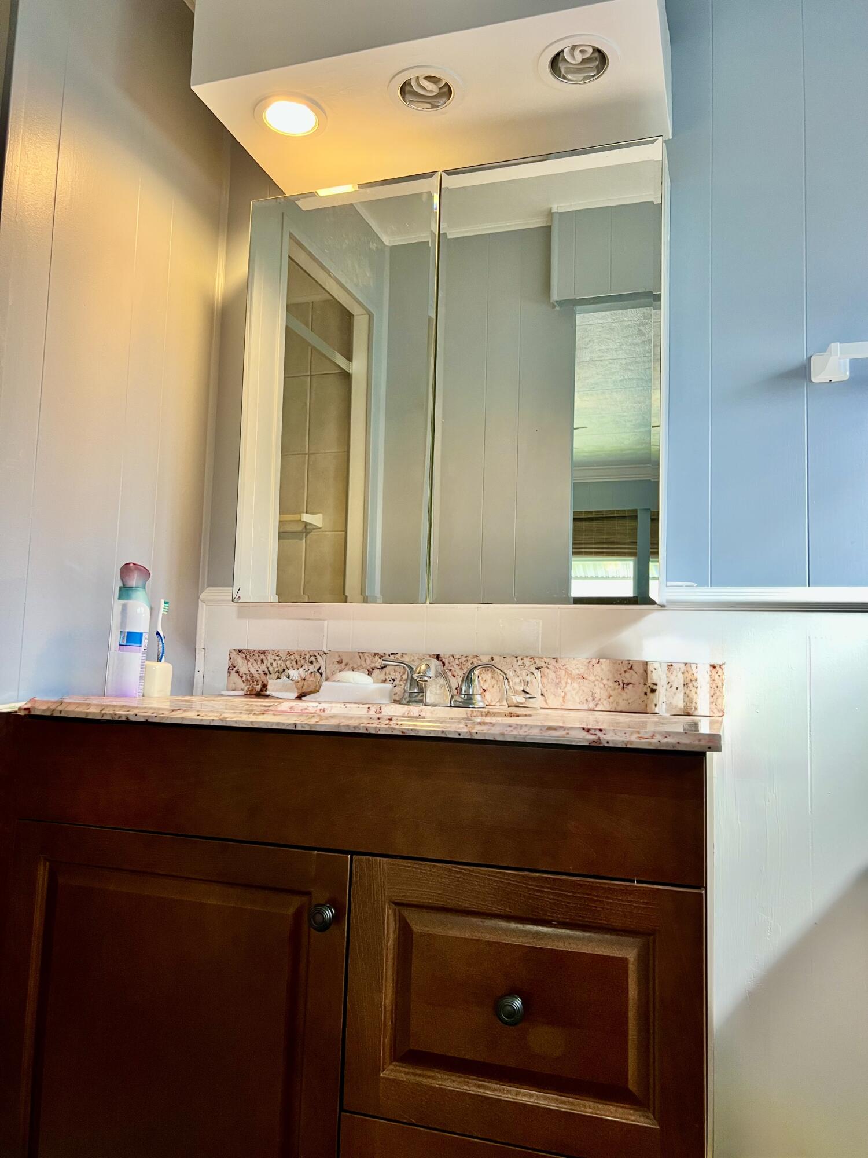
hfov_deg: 53.1
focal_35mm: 26
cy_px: 579
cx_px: 434
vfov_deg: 67.3
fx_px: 869
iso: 80
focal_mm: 5.7
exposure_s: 1/60
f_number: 1.5
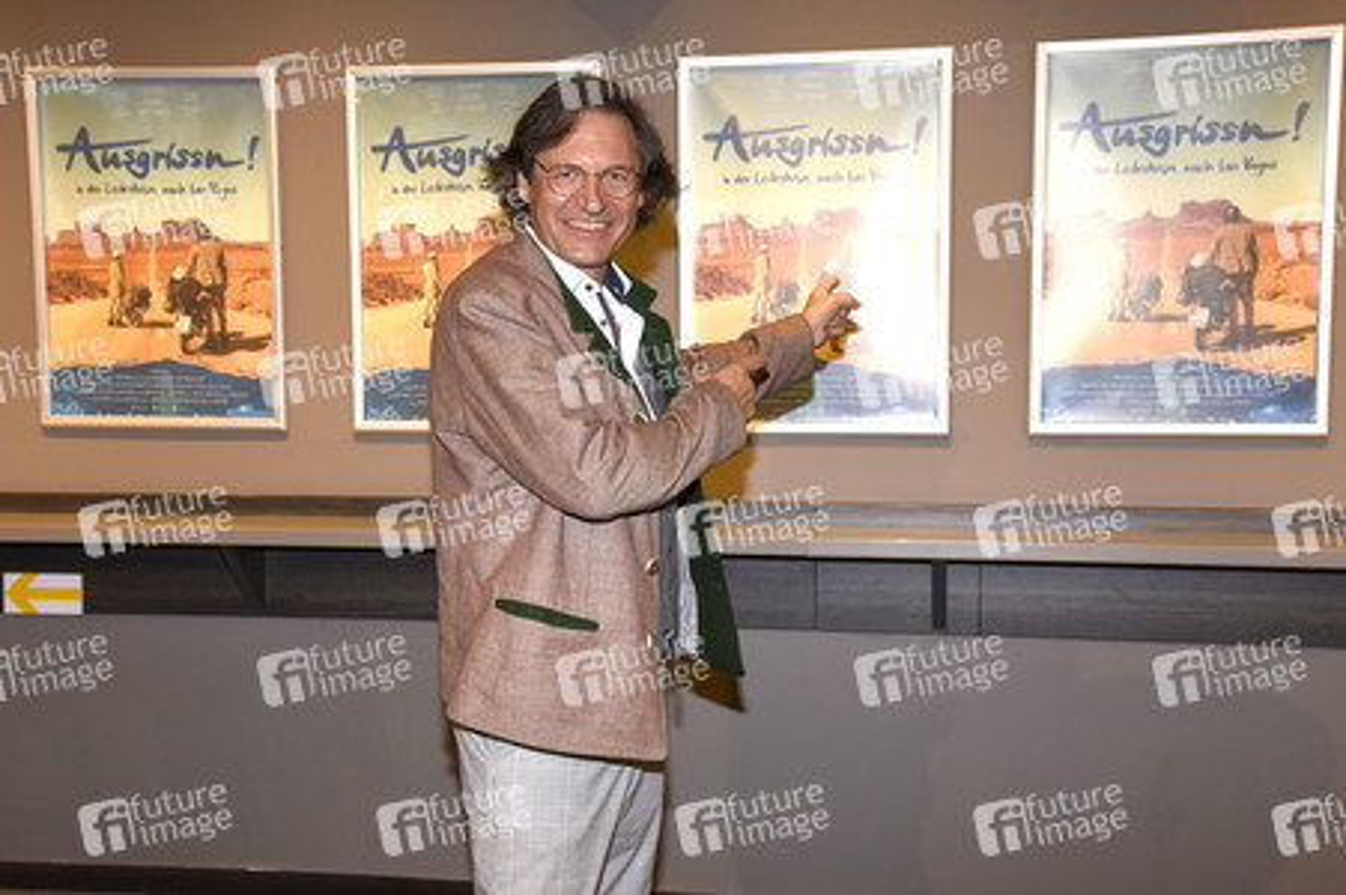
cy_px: 448
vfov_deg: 30.5
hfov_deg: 44.5
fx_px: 1644
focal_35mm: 44
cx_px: 673
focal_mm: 44
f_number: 6.3
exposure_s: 1/80
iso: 2500
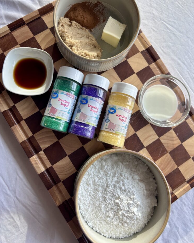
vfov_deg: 62.1
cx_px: 94
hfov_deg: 51.5
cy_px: 109
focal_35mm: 28
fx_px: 201
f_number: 1.5
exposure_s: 1/120
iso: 50
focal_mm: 5.7
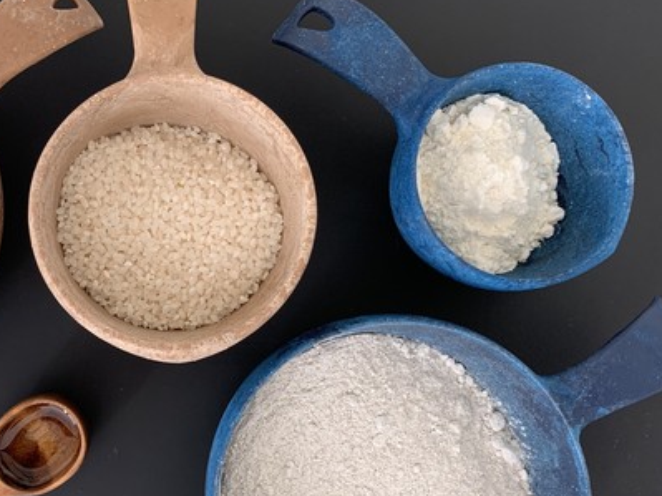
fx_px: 822
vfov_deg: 33.4
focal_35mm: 43
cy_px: 308
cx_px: 153
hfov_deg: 42.3
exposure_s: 1/76
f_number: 1.8
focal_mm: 4.25
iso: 100
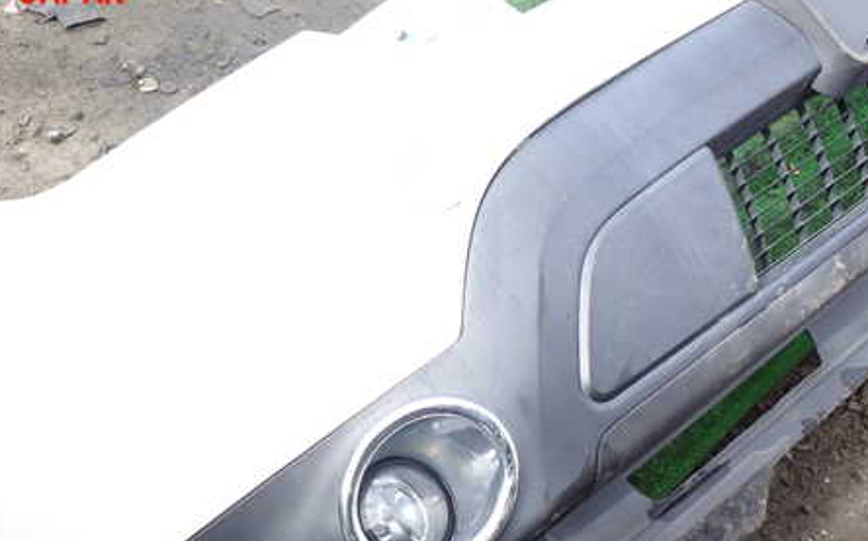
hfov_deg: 46.0
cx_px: 356
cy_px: 406
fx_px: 1017
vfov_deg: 29.4
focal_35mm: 43
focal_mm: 5.4
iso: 100
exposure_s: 1/160
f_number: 3.2
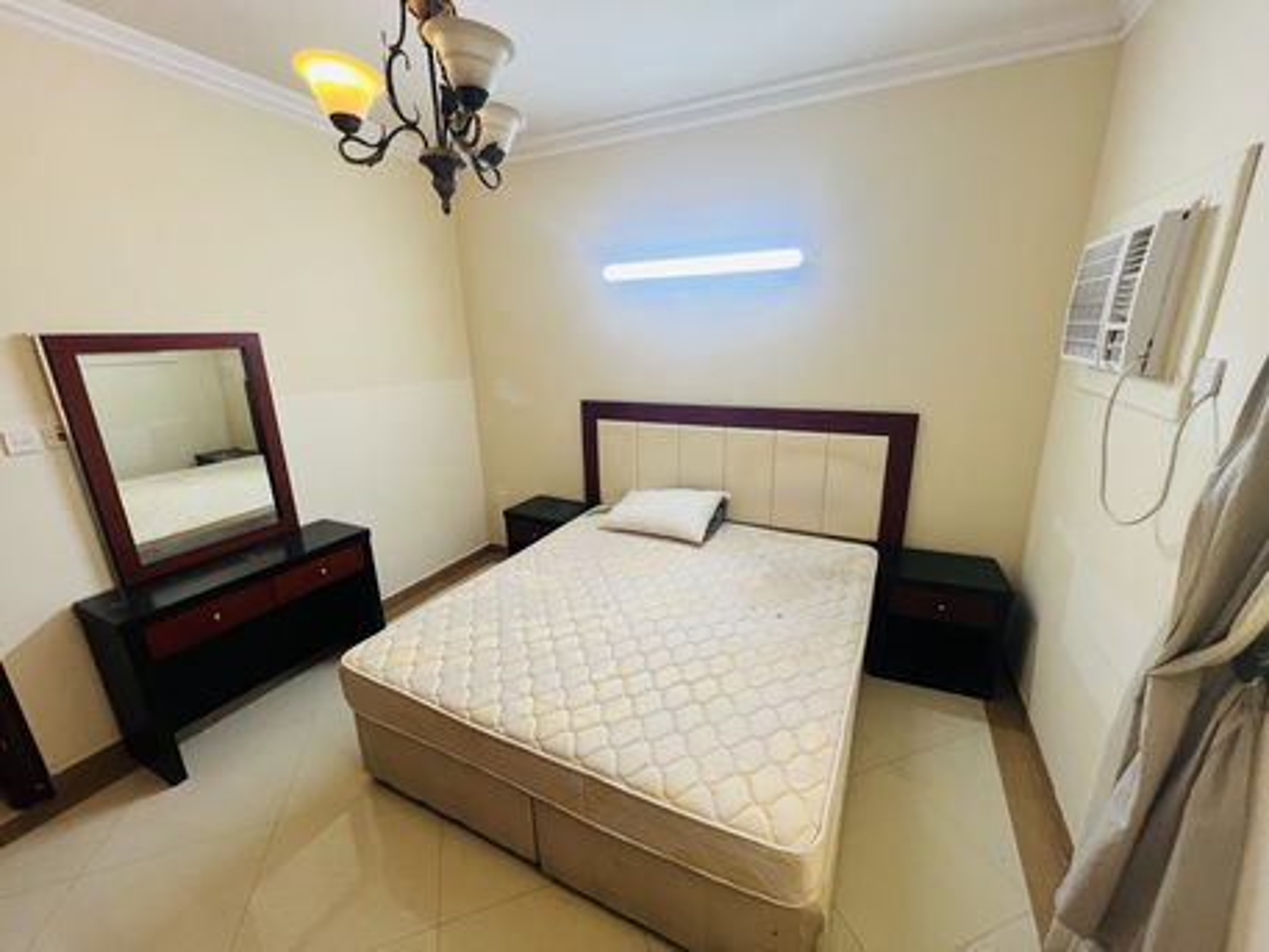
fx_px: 477
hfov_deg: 106.2
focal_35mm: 13
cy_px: 476
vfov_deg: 89.9
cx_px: 634
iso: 160
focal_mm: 1.57
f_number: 1.8
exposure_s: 1/100
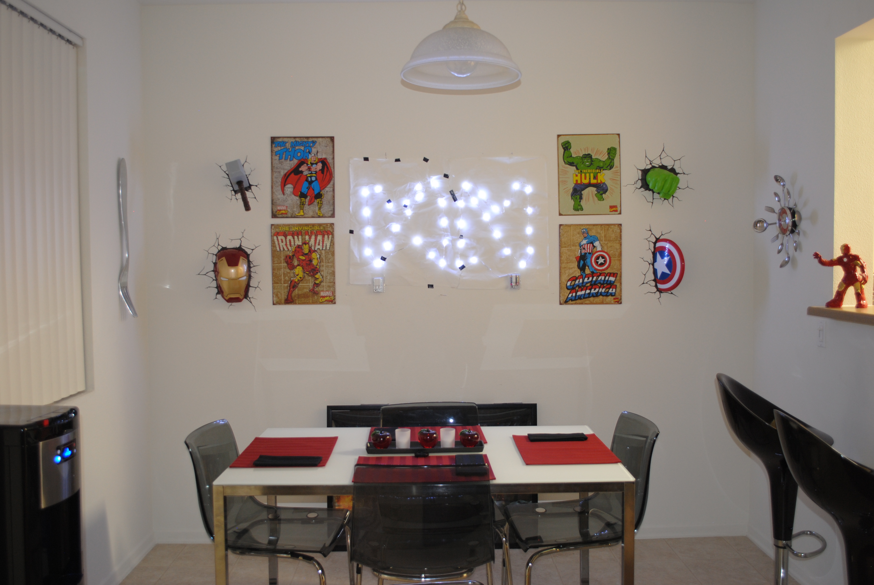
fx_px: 802
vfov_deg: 40.1
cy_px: 292
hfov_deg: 57.2
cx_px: 437
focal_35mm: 33
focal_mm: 22
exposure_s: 1/1.6
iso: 200
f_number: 3.8
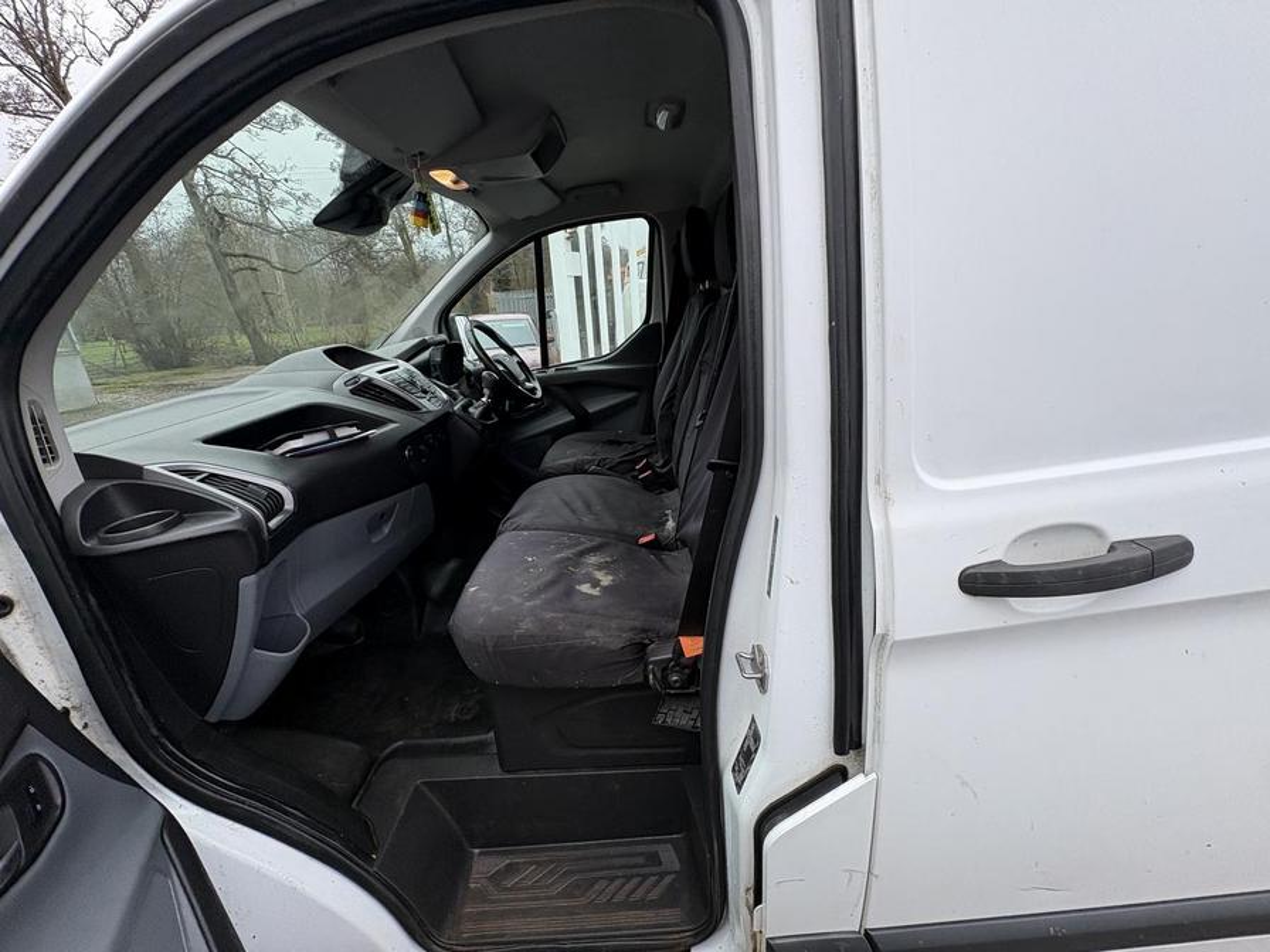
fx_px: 514
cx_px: 635
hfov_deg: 102.1
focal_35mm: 14
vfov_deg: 85.7
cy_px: 476
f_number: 2.2
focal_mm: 2.22
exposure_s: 1/249
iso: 40
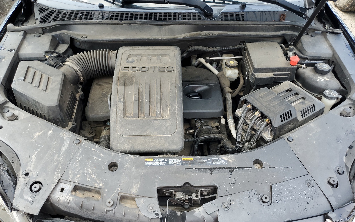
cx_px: 178
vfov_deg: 44.4
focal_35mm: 28
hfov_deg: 66.5
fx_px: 271
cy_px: 125
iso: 50
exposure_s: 1/263
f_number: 1.5
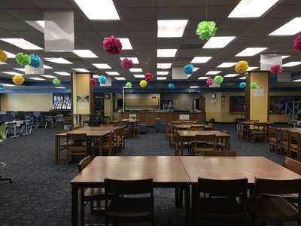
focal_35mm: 29
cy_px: 113
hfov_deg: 61.7
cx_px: 150
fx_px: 252
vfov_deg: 48.2
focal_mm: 4.15
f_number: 2.2
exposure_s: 1/15
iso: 32
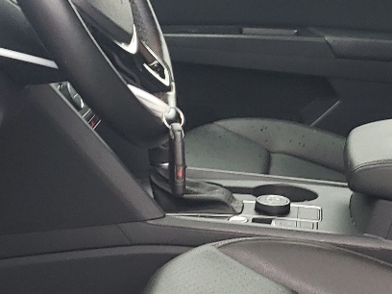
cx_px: 330
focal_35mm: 102
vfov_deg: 14.5
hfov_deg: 19.0
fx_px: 1155
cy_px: 149
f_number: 1.5
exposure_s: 1/60.2
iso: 102
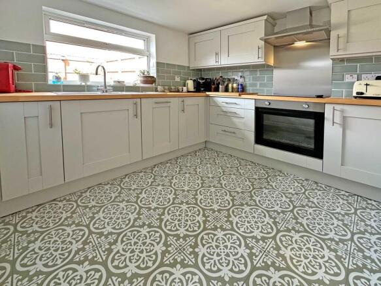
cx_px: 190
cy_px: 143
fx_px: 154
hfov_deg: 102.1
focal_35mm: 14
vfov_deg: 85.7
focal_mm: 2.22
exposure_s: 1/99
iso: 250
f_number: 2.2
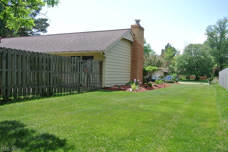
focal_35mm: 36
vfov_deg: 37.0
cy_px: 76
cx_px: 114
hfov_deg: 53.1
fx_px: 228
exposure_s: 1/500
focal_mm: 13.6
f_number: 4
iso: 100
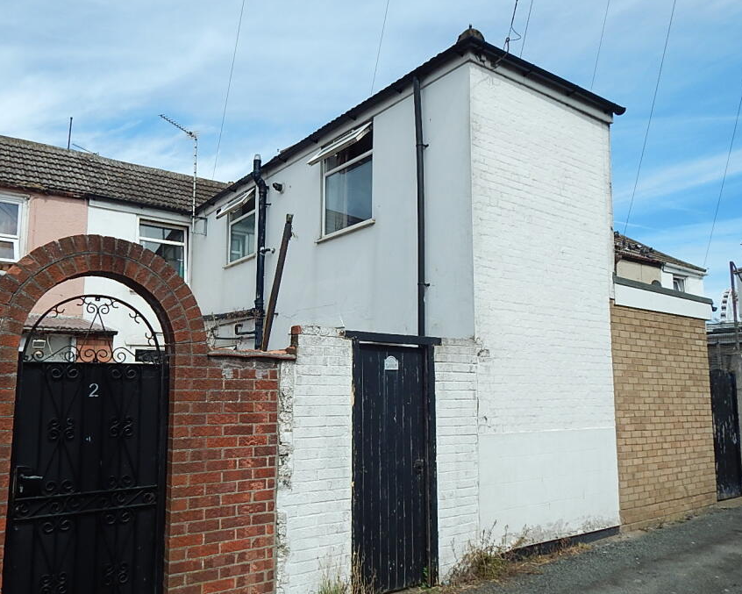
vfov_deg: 54.9
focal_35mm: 26
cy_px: 320
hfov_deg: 65.7
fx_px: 571
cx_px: 319
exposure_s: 1/400
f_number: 6
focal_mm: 4
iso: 125
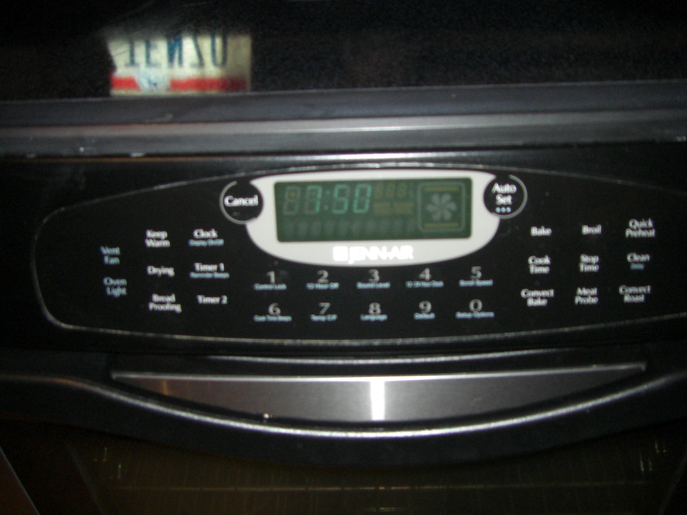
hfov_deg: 49.0
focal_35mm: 38
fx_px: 754
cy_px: 258
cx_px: 344
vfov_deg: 37.7
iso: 250
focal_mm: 6.3
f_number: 3.4
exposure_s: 1/50
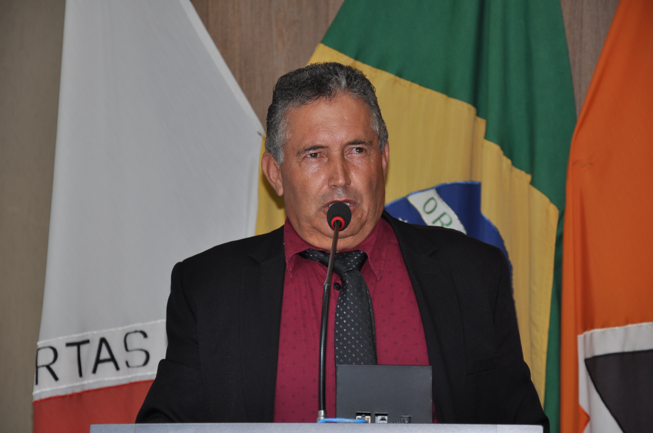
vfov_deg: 10.7
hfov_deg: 16.1
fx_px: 2310
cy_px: 216
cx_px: 326
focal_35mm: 128
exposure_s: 1/60
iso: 200
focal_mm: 85
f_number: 5.6
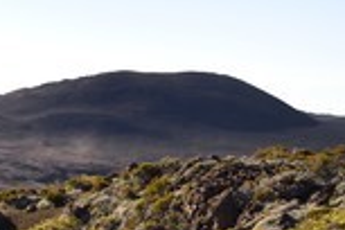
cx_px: -120
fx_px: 949
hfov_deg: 18.9
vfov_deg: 13.5
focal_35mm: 99
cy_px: 271
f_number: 10
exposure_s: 1/250
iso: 200
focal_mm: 36
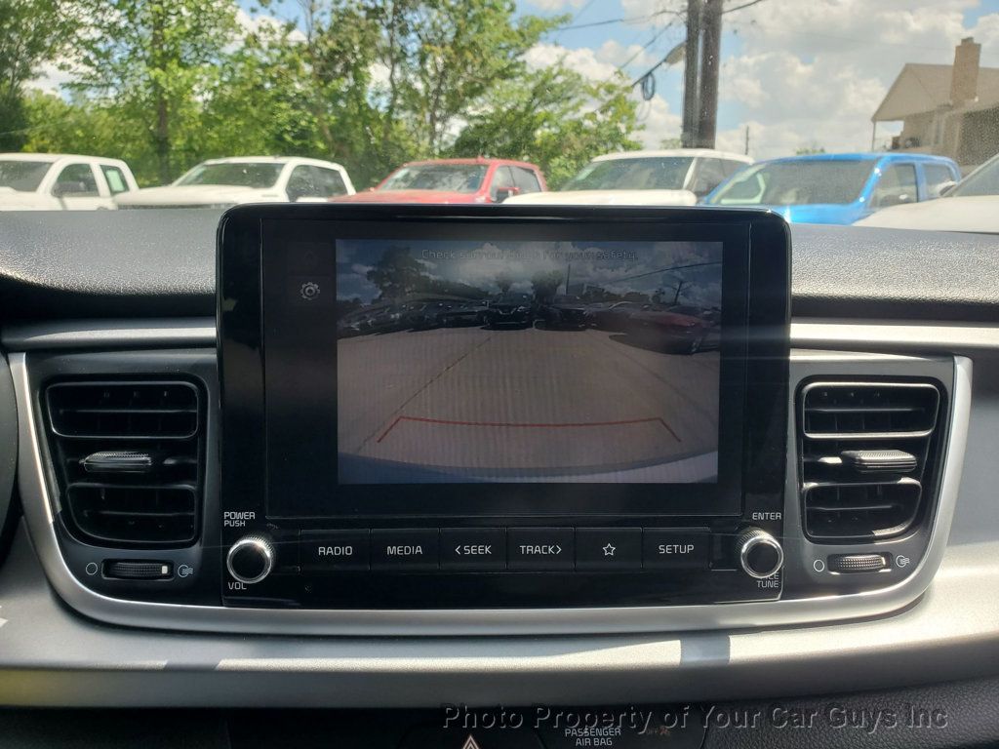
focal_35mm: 26
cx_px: 500
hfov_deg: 67.3
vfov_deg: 53.1
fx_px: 750
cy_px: 374
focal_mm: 4.3
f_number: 2.4
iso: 50
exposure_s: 1/518
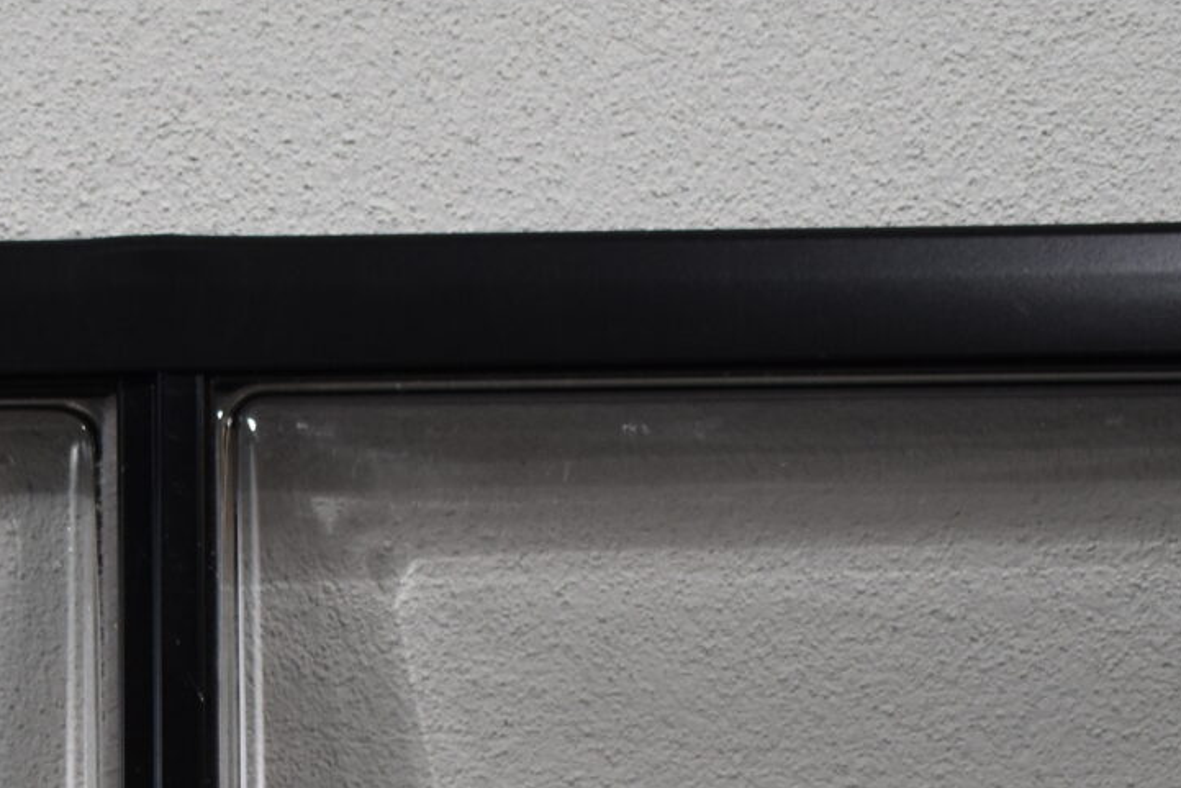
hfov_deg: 14.0
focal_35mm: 144
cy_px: 1284
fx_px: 4717
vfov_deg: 9.2
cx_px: -15
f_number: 4
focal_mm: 27
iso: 640
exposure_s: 1/250
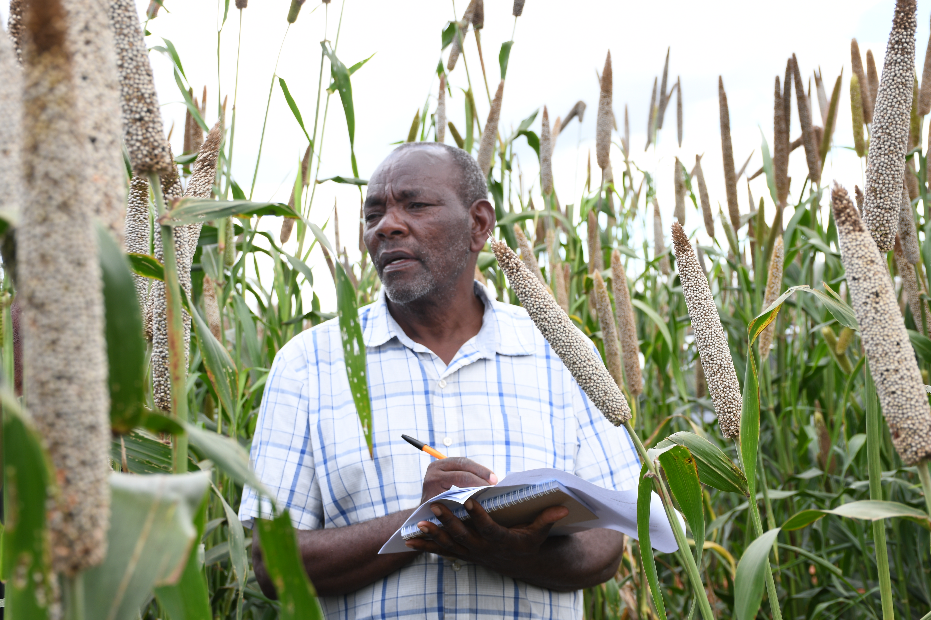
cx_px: 461
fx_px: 1655
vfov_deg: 21.2
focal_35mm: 64
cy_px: 314
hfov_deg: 31.4
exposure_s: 1/100
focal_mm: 42
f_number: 6.3
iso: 100
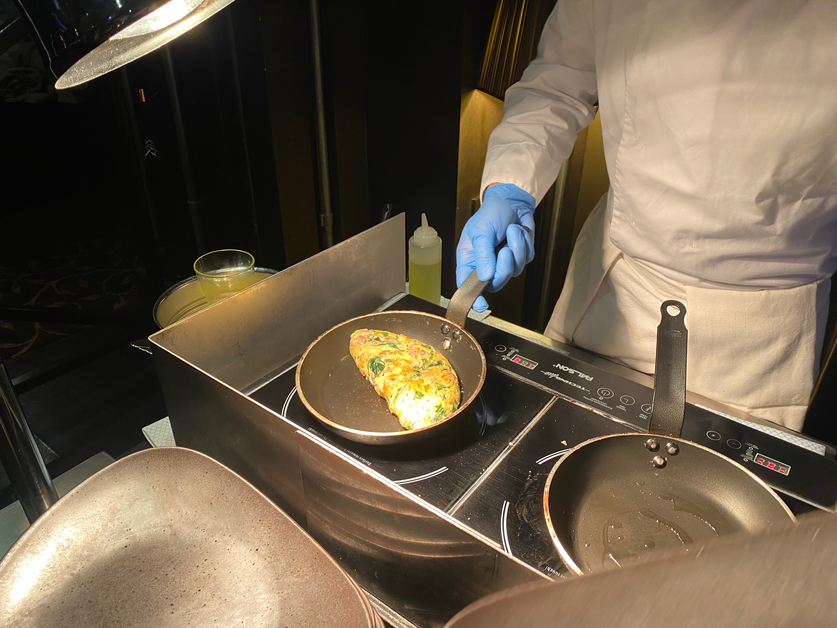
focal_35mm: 26
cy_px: 314
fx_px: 629
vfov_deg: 53.1
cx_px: 418
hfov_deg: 67.3
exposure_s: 1/50
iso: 100
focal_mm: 4.25
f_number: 1.8
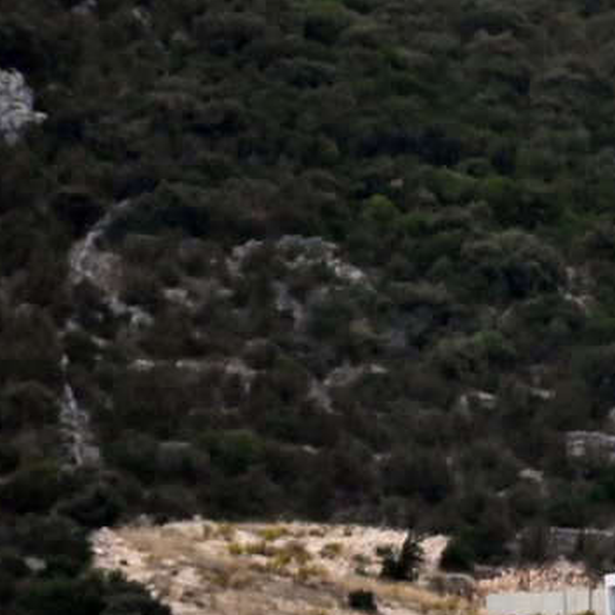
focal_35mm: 1081
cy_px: 215
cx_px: 1180
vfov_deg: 1.6
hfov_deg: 1.6
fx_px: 21728
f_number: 5.6
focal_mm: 300
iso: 2500
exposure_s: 1/500
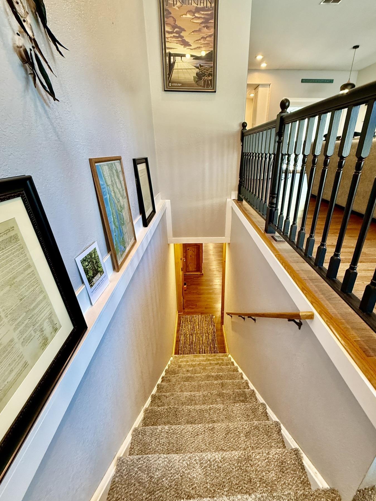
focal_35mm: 16
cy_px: 249
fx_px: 232
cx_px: 205
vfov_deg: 94.5
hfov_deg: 77.9
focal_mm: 2.22
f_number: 2.2
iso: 250
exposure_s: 1/60
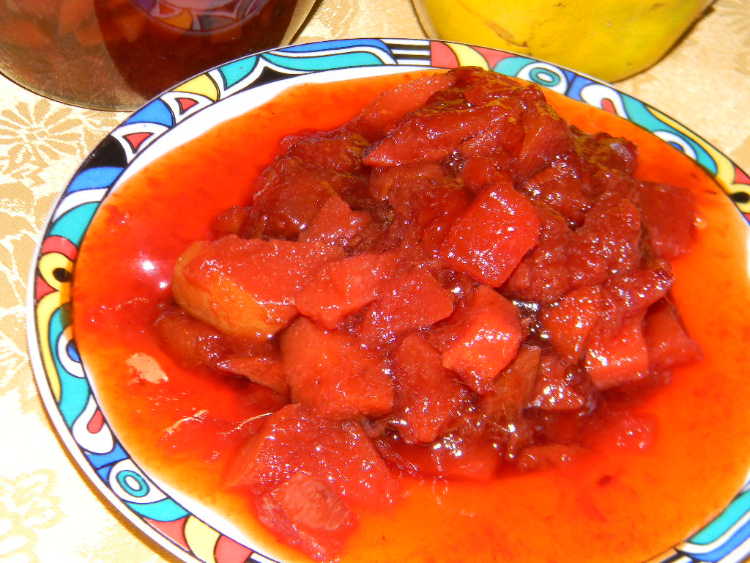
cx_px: 375
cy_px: 282
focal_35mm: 83
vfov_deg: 17.8
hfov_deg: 23.6
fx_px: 1798
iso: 200
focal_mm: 15.1
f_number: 4.5
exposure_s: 1/30
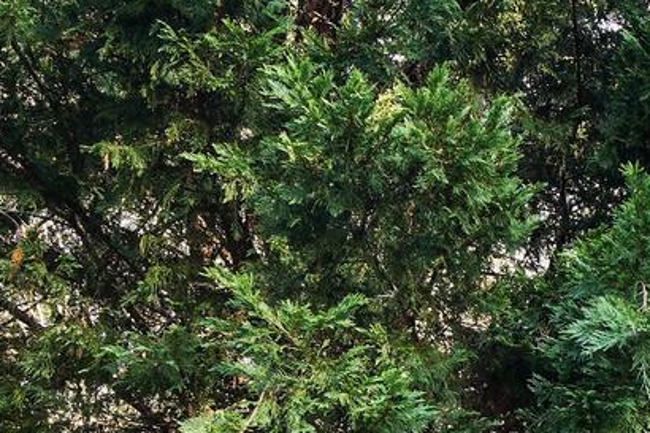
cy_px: 678
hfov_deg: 21.6
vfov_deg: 14.1
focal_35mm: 90
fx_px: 1624
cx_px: 694
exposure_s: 1/60
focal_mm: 18
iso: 100
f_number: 4.5
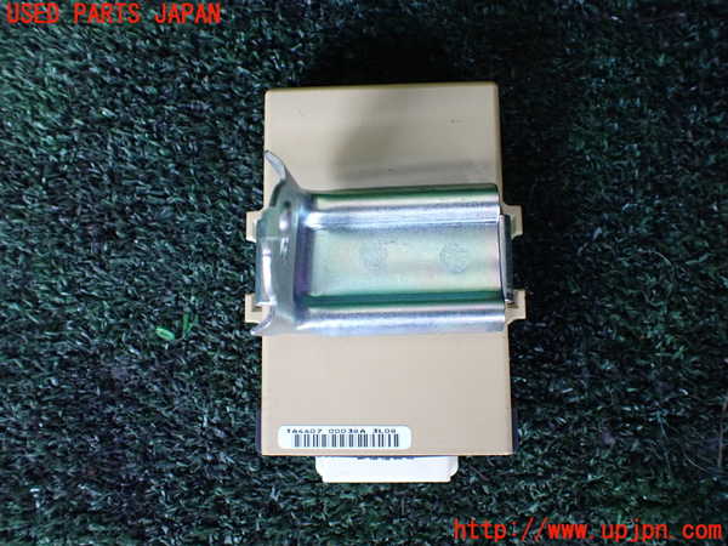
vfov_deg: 46.8
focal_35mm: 30
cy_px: 273
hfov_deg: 60.0
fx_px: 631
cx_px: 364
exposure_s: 1/100
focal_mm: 5.4
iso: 800
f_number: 2.3
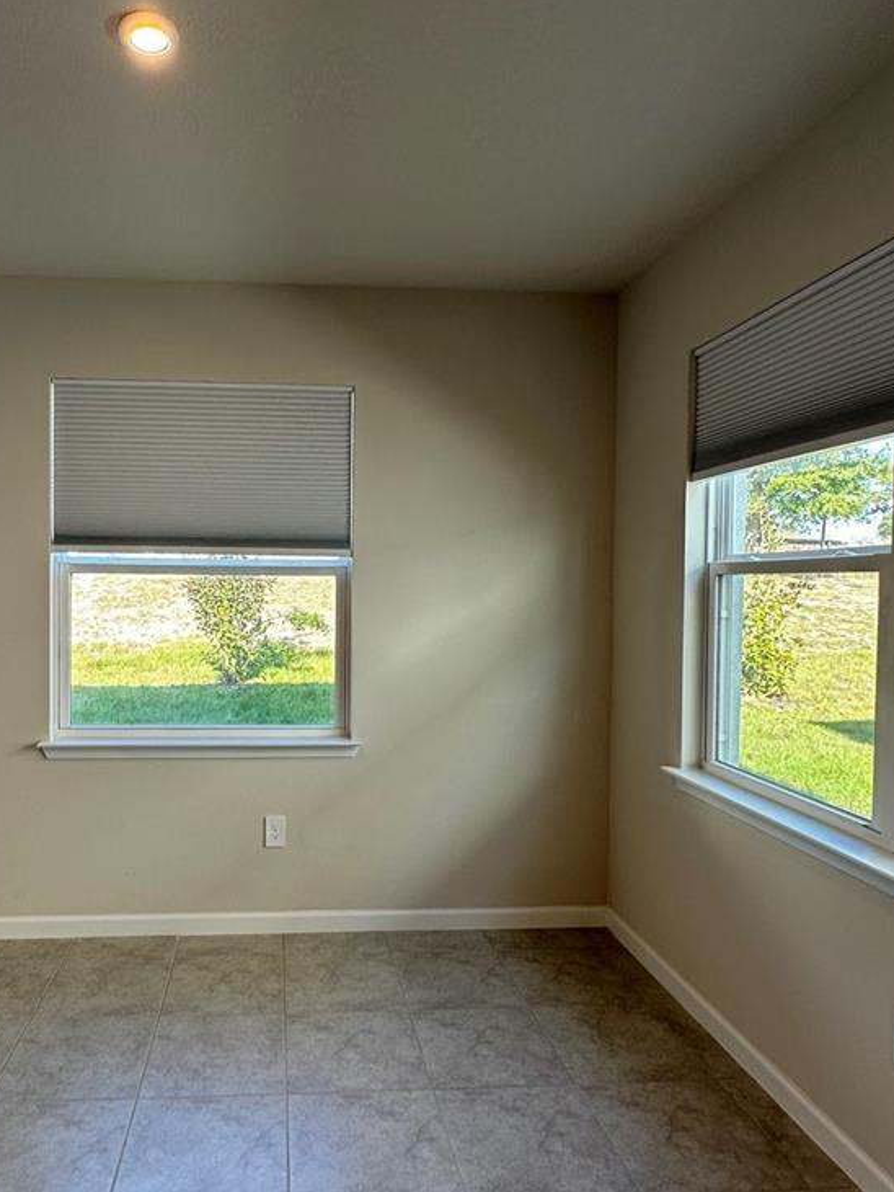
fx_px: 792
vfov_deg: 73.9
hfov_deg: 58.0
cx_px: 321
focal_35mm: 23
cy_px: 606
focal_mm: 2.22
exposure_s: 1/120
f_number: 2.2
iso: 64
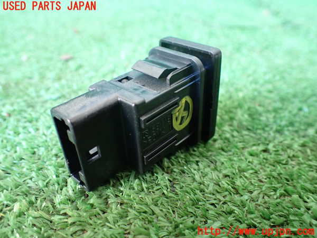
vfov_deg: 46.8
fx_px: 275
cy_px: 119
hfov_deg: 60.0
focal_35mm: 30
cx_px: 158
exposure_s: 1/40
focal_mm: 5.4
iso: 800
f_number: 2.3
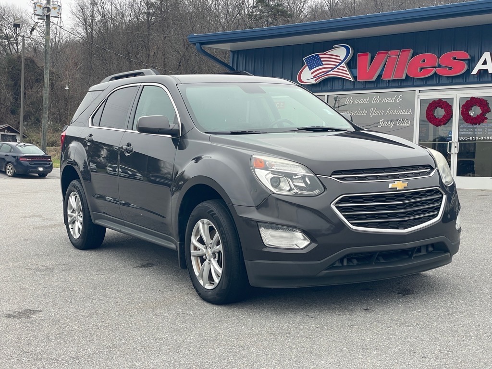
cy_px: 184
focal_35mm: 52
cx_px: 246
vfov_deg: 28.0
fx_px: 739
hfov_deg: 36.8
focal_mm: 6
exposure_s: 1/139
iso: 25
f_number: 2
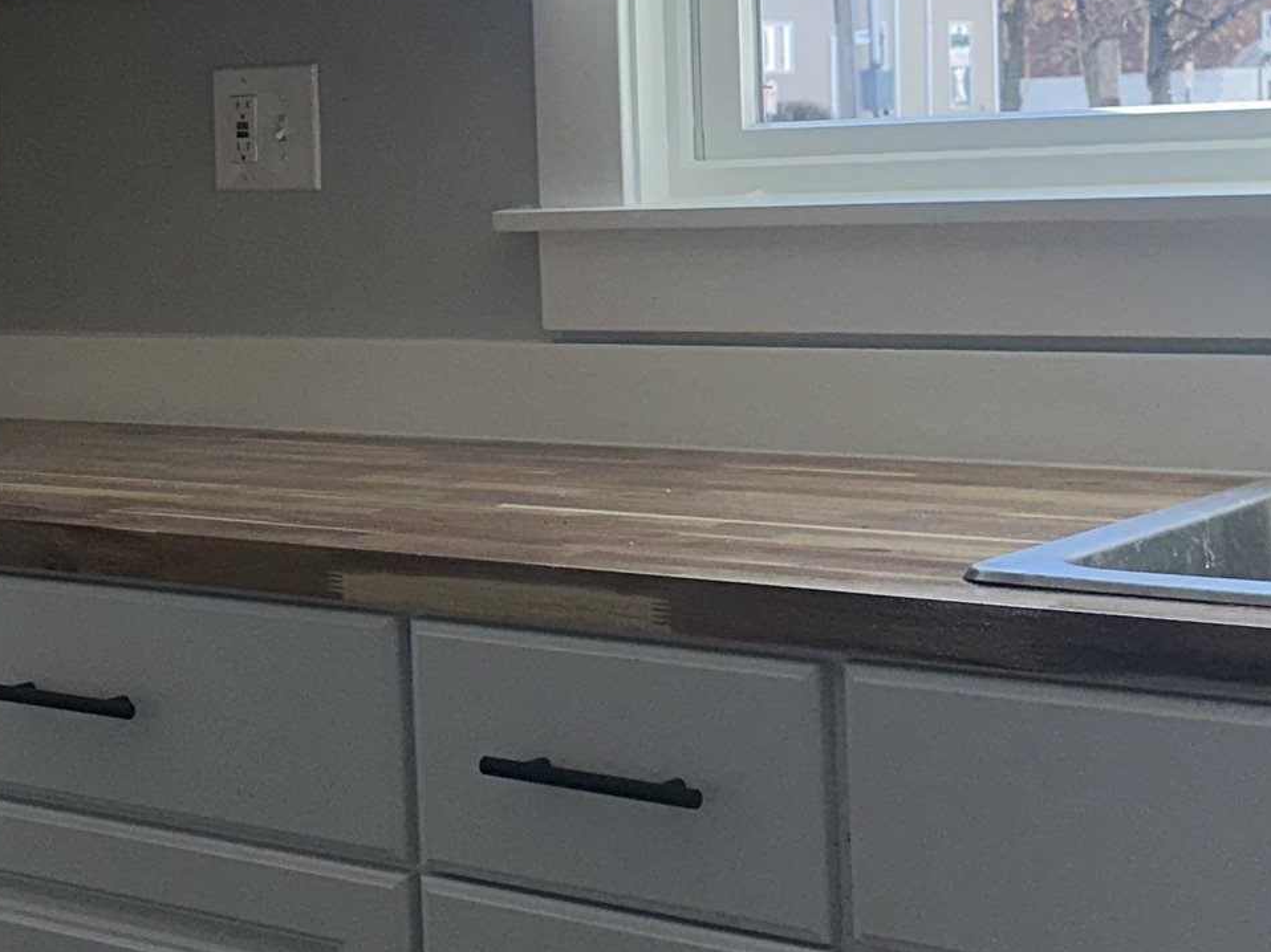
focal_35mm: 77
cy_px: 297
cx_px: -82
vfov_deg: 19.1
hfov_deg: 23.9
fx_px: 2827
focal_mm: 6.86
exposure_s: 1/663
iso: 50
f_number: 1.78
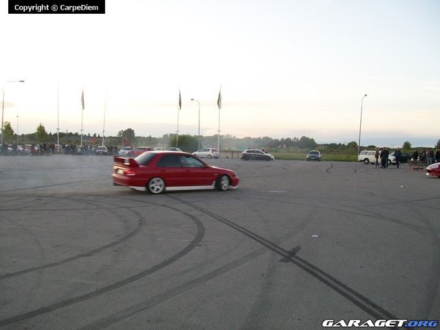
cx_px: 220
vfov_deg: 39.7
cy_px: 165
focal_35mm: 36
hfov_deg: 51.4
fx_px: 458
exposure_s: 1/100
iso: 80
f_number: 2.7
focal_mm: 6
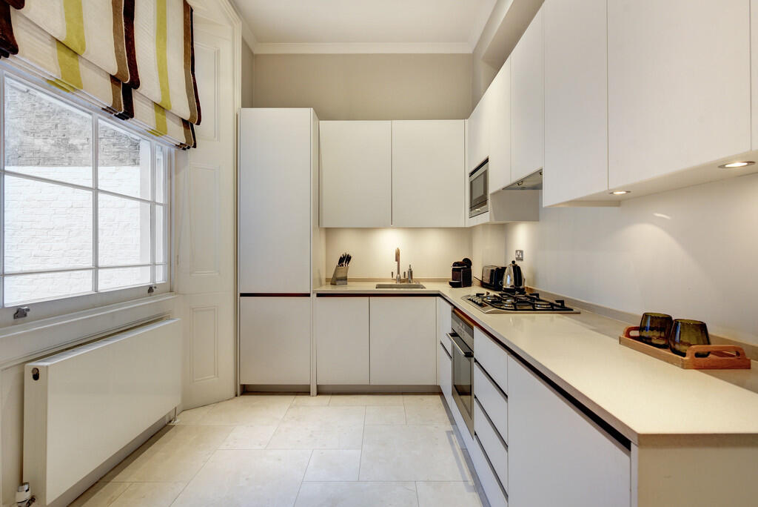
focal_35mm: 17
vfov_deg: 70.5
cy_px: 254
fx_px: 358
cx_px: 379
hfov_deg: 93.2
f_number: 8
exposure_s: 1/20
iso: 800
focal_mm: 17
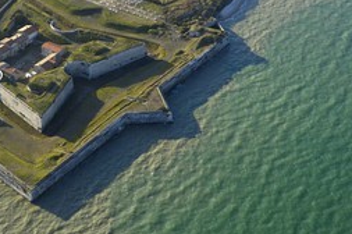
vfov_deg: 14.3
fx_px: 928
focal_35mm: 95
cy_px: 79
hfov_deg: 21.3
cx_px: 90
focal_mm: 38
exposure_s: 1/320
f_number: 5
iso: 100
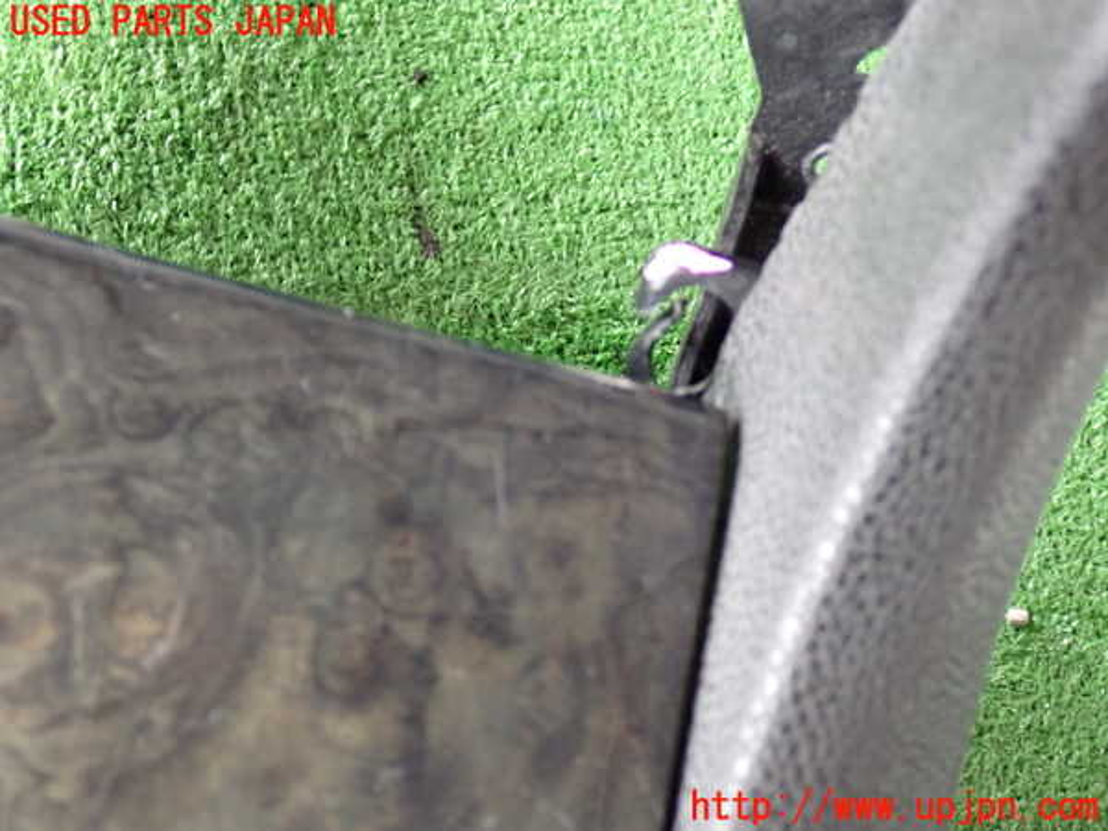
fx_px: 1408
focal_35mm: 44
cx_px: 554
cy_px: 416
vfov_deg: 32.9
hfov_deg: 42.9
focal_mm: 7.84
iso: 800
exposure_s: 1/30
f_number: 2.9
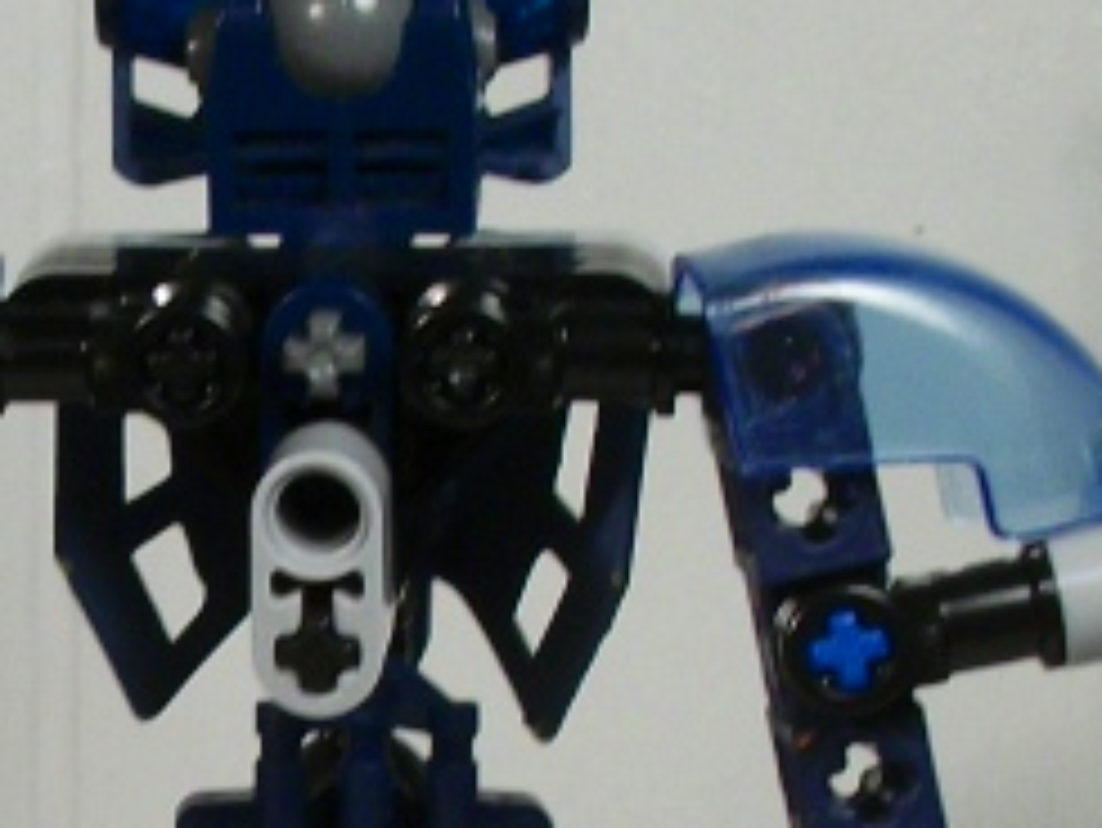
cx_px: -18
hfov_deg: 11.7
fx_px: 5319
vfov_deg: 8.7
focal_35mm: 167
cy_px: 1184
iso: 80
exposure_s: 1/60
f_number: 2.9
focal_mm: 5.7
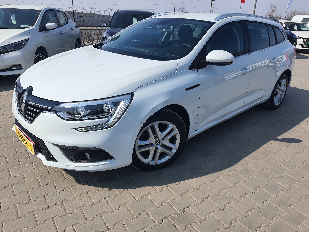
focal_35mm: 26
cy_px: 116
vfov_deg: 53.1
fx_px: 232
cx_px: 154
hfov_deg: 67.3
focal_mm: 4.32
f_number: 1.7
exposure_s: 1/3424
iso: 50
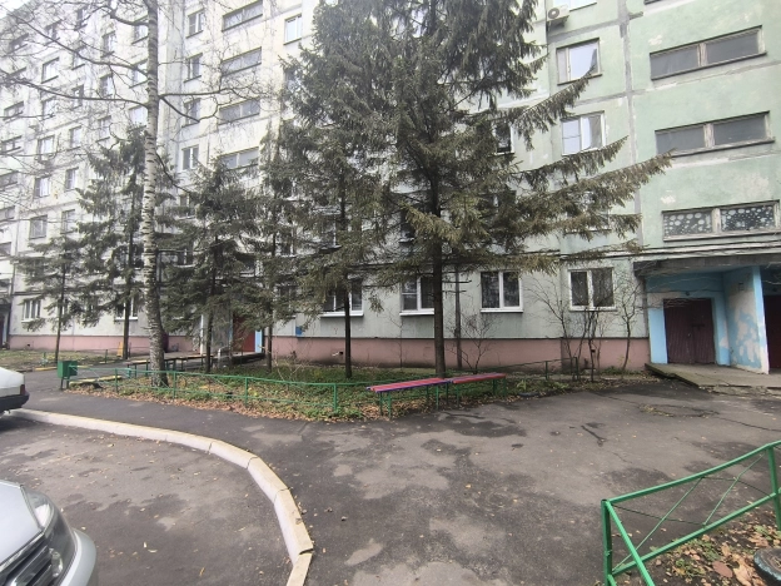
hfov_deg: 94.5
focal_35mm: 16
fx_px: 361
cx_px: 390
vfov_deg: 78.1
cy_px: 293
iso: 64
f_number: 2.2
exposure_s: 1/50
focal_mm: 1.65
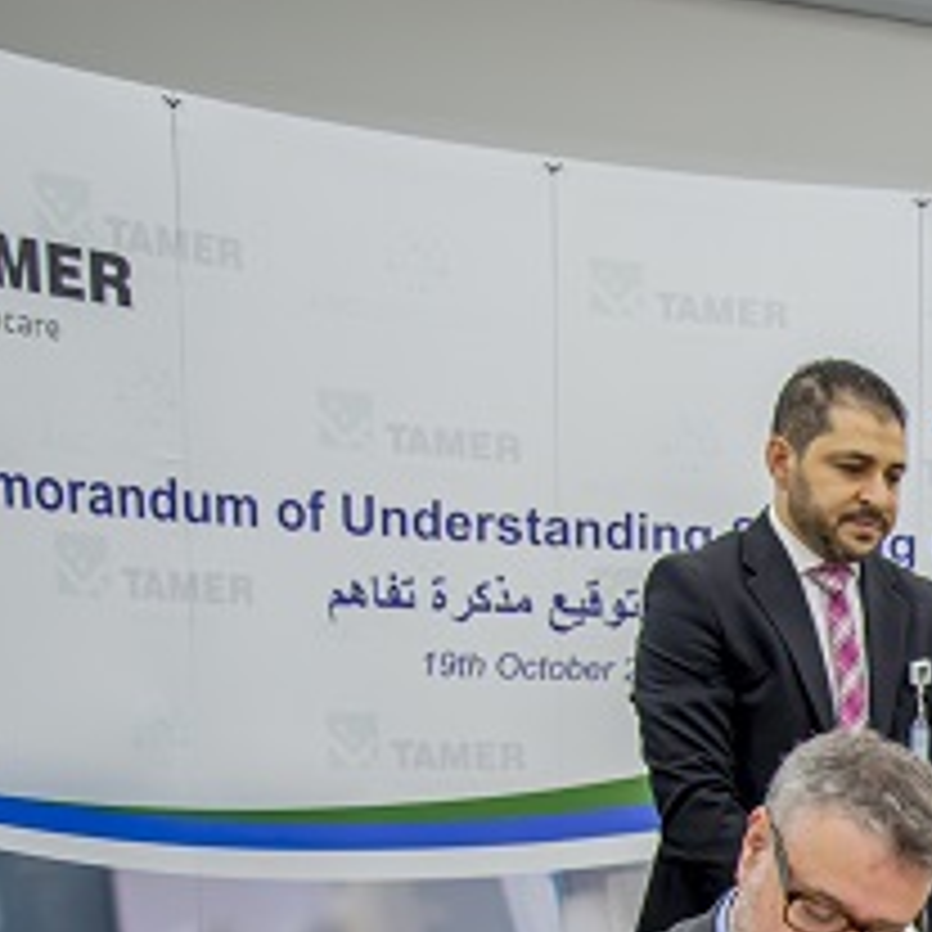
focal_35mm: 92
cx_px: 1346
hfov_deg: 17.3
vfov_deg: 18.2
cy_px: 1020
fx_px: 2802
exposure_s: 1/80
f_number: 4.5
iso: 400
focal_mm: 32
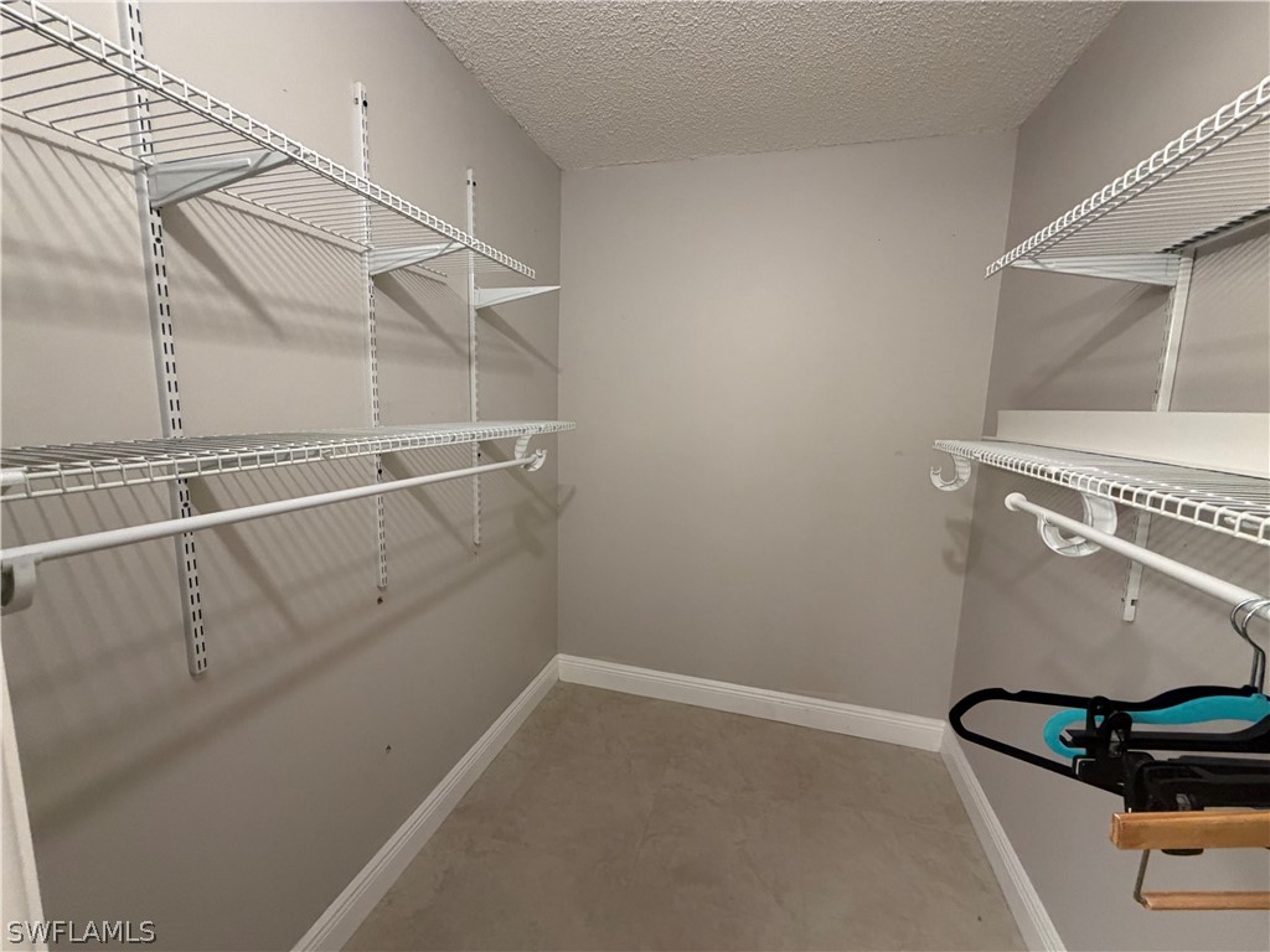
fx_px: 514
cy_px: 476
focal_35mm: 14
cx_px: 635
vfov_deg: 85.7
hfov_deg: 102.1
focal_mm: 2.22
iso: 320
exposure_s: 1/60
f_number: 2.2
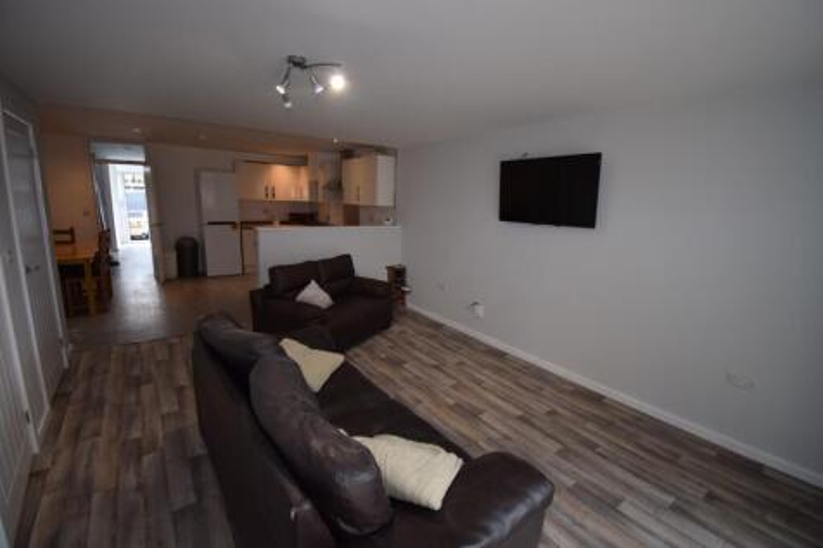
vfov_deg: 77.3
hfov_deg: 100.4
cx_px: 412
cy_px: 274
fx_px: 343
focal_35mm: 15
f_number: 4.5
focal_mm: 10
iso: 400
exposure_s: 1/60
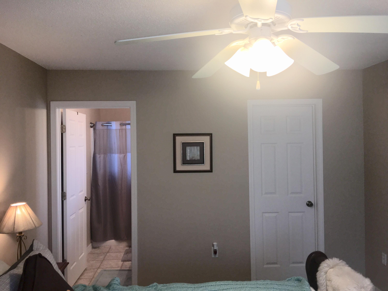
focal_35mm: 29
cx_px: 194
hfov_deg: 61.7
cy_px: 146
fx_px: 325
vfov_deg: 48.2
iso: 25
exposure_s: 1/53
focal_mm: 4.15
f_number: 2.2
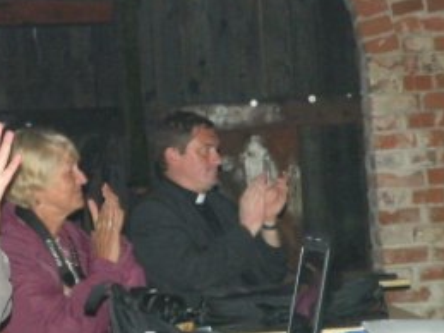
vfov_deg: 9.2
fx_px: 2064
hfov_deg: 12.3
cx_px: 201
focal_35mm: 161
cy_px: 161
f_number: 4
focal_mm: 16.4
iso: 800
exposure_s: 1/60
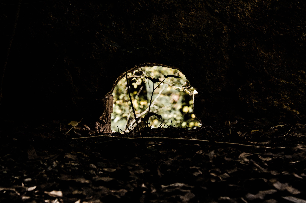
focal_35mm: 108
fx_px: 916
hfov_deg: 19.0
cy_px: 102
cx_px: 153
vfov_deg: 12.6
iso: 1250
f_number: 5.6
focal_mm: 72
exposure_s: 1/500
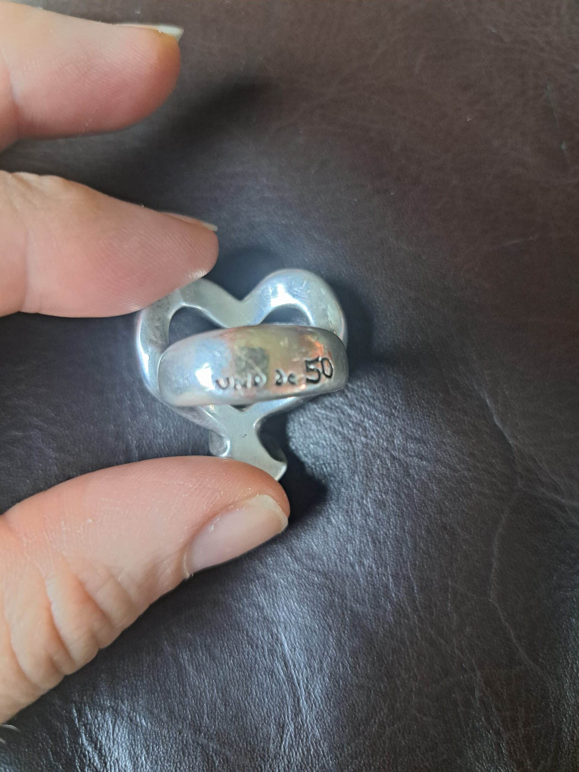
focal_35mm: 24
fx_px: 535
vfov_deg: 71.6
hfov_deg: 56.8
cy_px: 386
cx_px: 290
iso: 400
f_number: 1.8
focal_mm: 5.23
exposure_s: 1/40
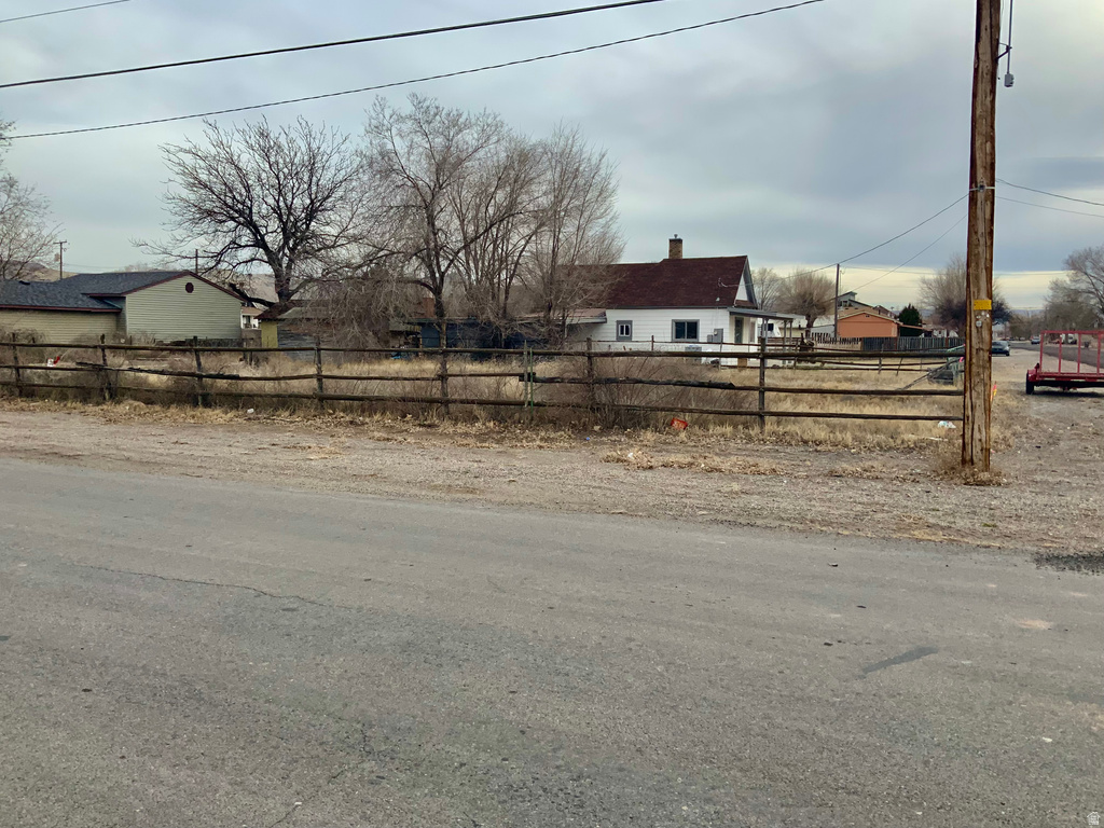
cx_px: 552
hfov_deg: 61.7
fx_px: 925
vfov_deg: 48.2
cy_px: 414
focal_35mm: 29
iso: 16
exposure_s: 1/1490
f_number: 1.8
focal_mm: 3
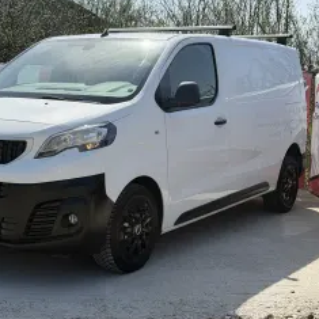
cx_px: 128
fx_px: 678
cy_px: 166
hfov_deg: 26.4
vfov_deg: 26.5
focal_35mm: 65
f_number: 1.78
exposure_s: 1/6024
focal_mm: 6.76
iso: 80
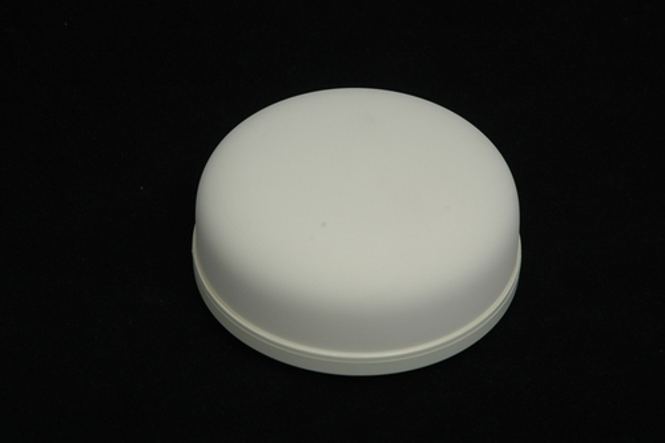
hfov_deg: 19.5
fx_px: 1939
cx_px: 332
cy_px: 222
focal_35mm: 105
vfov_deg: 13.0
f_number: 13
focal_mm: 70
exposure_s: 1/100
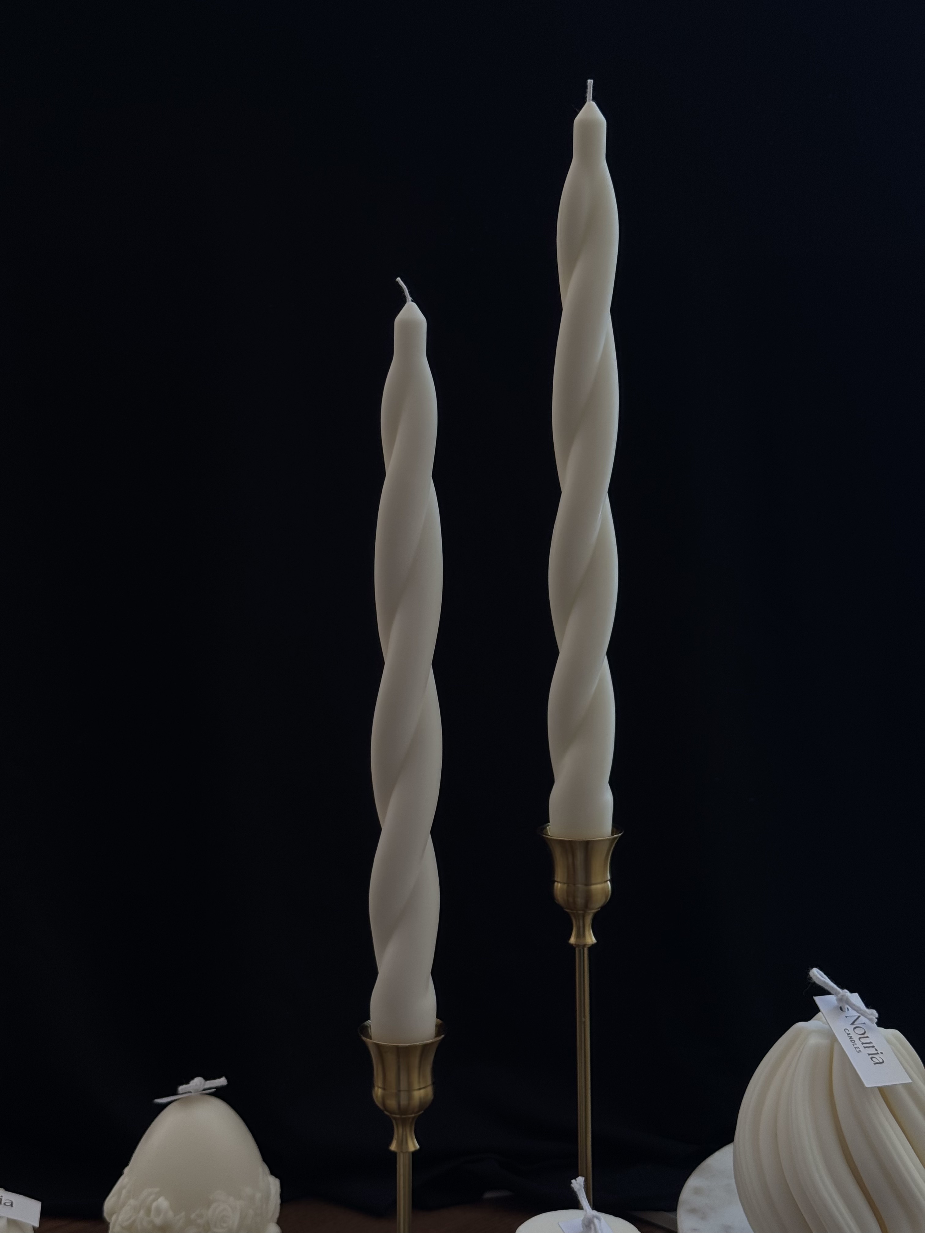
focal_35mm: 48
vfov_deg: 39.7
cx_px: 462
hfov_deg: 30.3
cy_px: 616
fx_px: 1710
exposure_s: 1/454
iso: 64
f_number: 1.78
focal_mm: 6.76
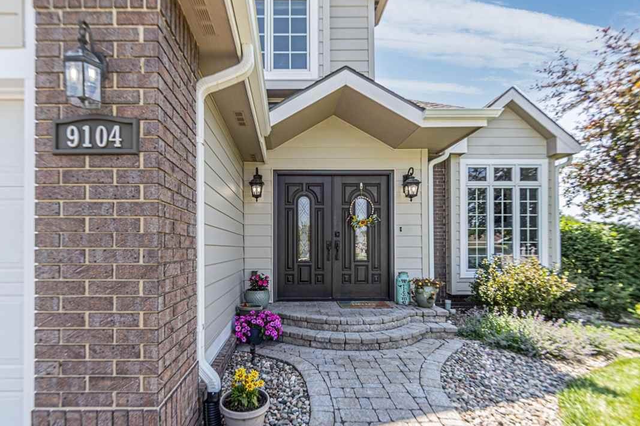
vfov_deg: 67.1
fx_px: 320
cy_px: 241
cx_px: 283
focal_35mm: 18
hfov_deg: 89.6
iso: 100
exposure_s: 1/250
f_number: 7.1
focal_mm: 10
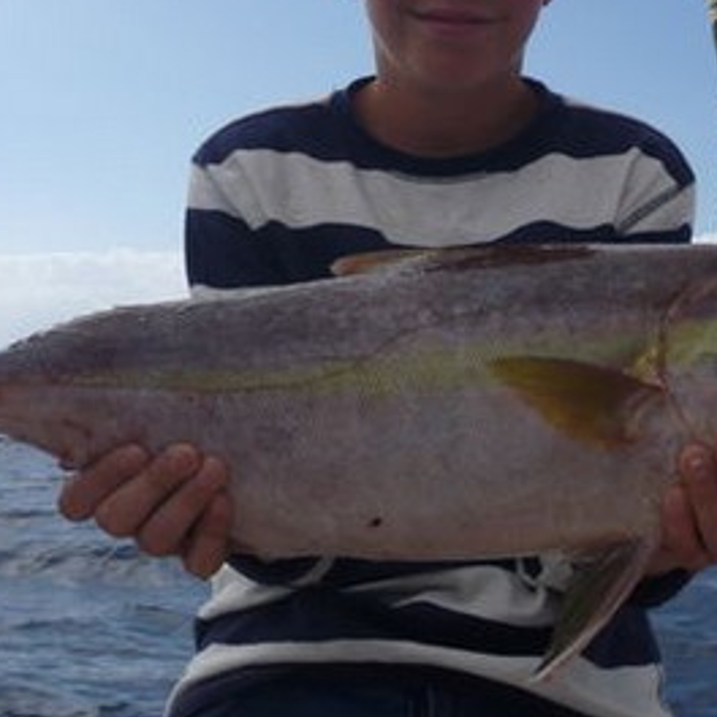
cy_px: 255
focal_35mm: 59
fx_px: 1383
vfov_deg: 28.9
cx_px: 429
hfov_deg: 29.0
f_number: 10
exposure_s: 1/200
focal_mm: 4.9
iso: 100
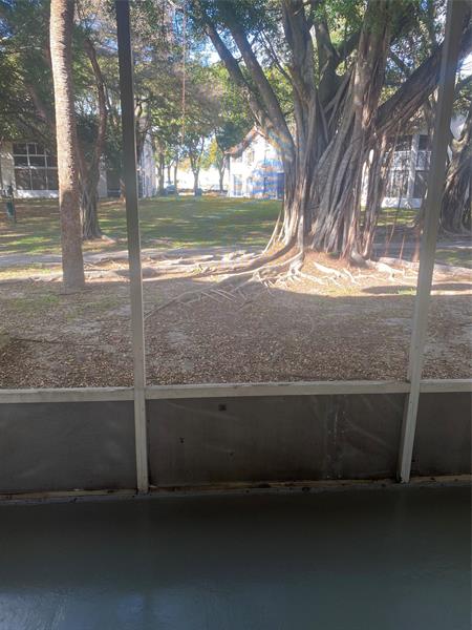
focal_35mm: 26
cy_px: 315
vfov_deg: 67.3
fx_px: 473
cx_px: 236
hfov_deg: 53.1
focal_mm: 4.25
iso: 50
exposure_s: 1/121
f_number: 1.8
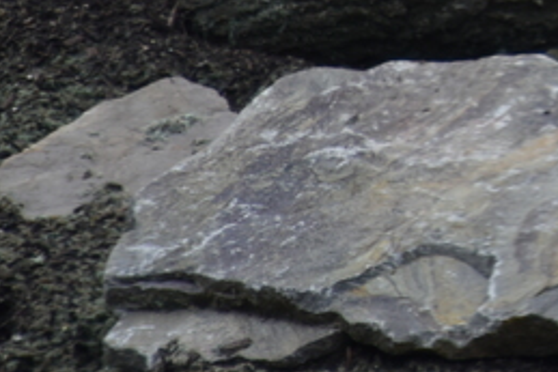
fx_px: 23029
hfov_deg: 1.4
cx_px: 1237
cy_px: -409
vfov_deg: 0.9
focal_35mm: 1485
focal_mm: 300
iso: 360
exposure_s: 1/640
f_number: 5.6
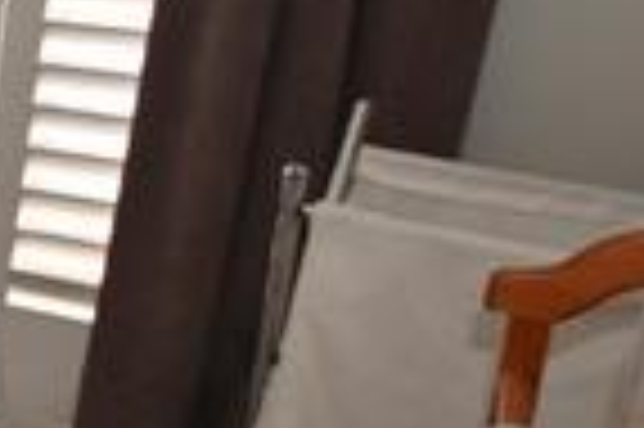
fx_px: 1501
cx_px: -1108
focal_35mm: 84
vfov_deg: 16.0
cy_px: 16
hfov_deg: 13.0
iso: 280
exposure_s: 1/60
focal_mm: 10
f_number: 4
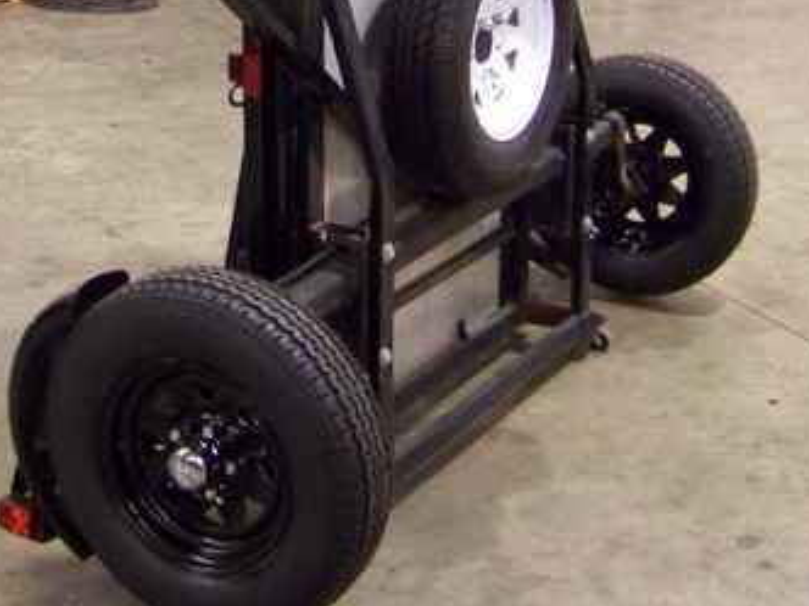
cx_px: 409
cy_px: 4
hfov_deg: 25.7
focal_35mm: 76
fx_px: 1776
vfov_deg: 18.9
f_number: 2.8
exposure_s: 1/20
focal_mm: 5.85
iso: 400
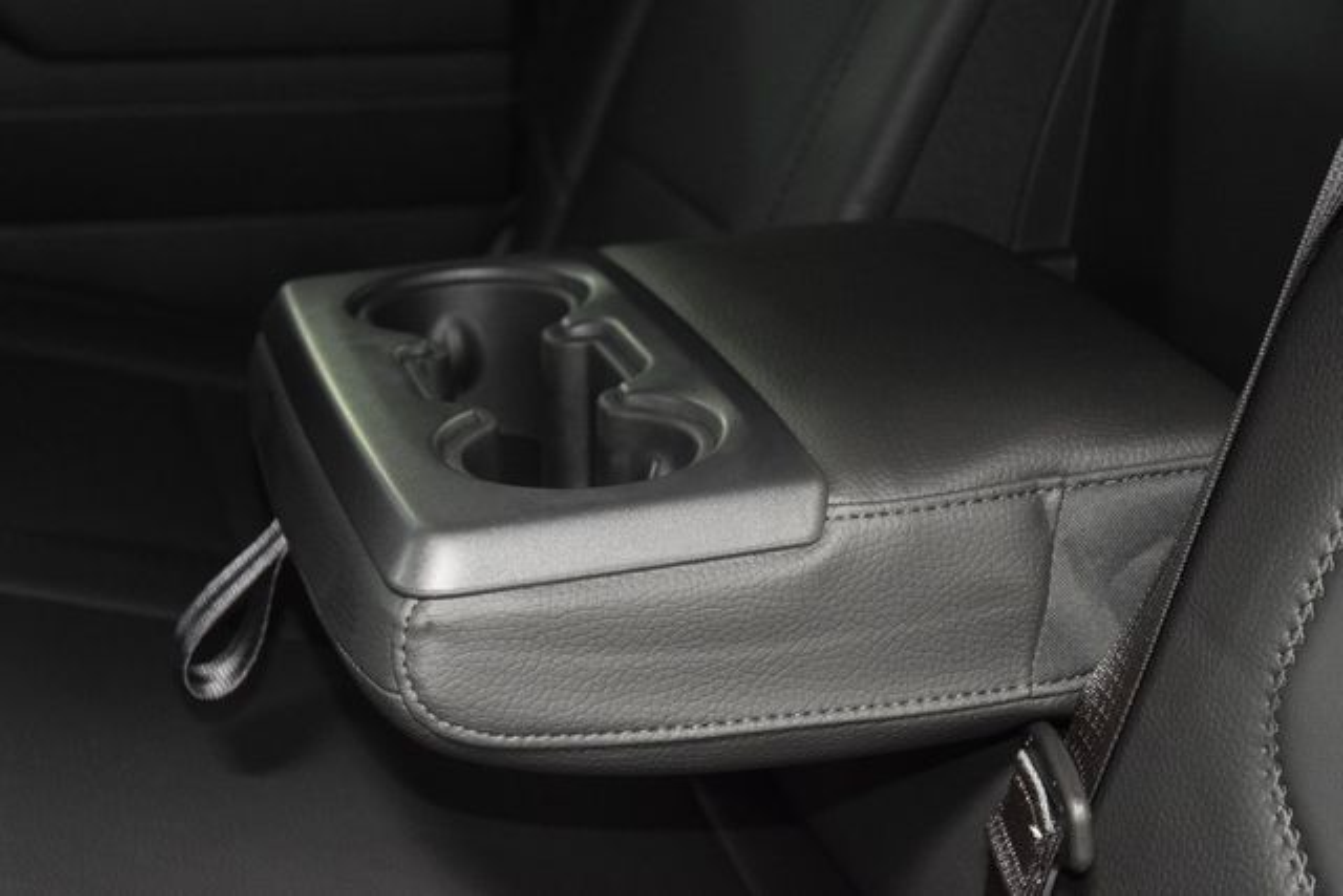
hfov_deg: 29.2
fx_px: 2575
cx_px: 672
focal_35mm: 69
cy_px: 448
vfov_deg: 19.7
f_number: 4.5
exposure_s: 1/25
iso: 3200
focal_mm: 46
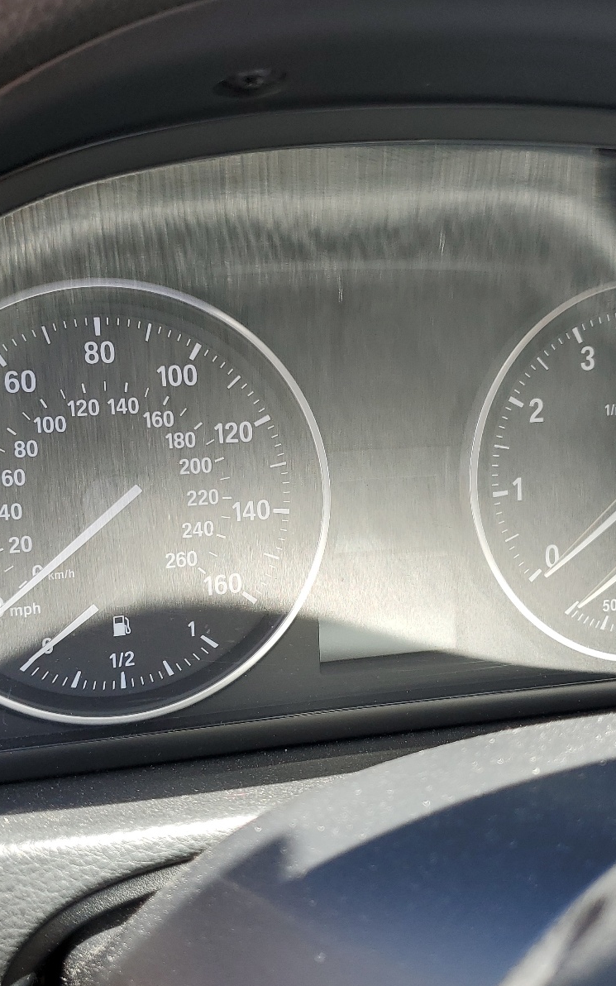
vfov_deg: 52.7
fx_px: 994
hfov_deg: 34.4
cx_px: 340
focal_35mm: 37
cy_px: 495
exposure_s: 1/156
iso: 50
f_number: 1.5
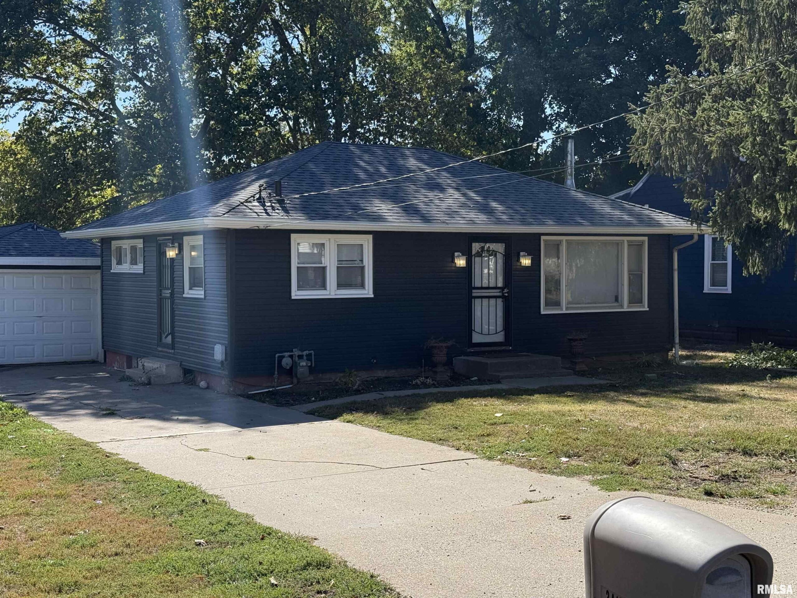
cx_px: 398
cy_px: 299
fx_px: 1105
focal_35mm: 48
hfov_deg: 39.7
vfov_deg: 30.3
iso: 100
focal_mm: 6.76
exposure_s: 1/3378
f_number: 1.78
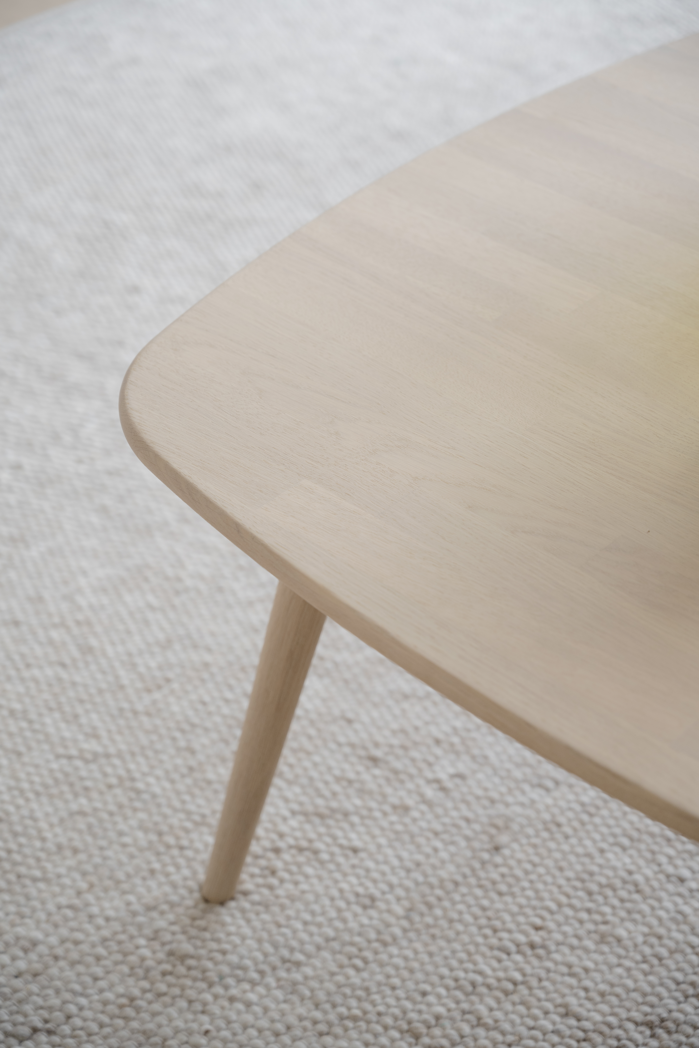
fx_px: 2039
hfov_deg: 19.5
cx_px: 350
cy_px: 524
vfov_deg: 28.8
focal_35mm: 70
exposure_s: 1/40
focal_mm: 70
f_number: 4
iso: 200
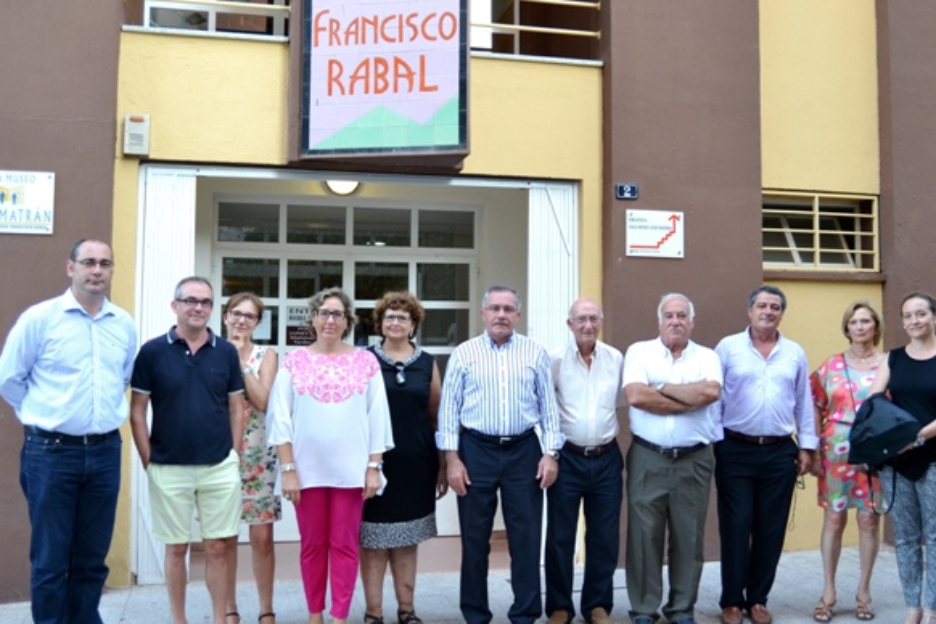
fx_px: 858
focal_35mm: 33
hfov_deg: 57.2
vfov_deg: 39.9
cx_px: 466
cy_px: 337
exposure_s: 1/60
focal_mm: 20
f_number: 4
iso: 400
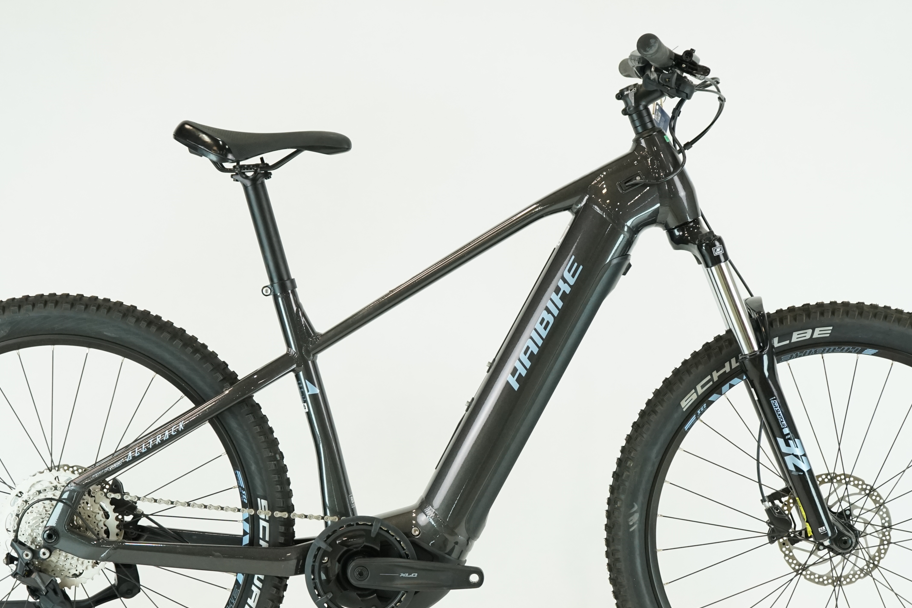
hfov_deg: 23.6
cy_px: 377
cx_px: 453
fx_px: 2178
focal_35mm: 86
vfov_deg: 15.9
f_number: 5.6
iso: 1600
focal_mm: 61
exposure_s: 1/200
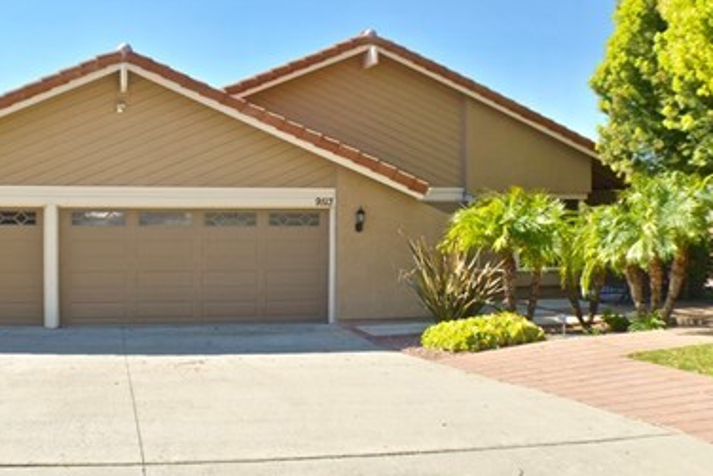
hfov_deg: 35.4
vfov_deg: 24.2
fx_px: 1109
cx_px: 254
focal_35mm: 56
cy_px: 211
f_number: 9
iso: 100
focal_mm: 22
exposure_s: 1/200
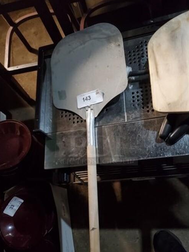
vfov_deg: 56.5
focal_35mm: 32
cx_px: 96
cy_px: 145
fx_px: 233
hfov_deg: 44.2
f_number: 1.5
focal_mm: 4.3
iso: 640
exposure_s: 1/30
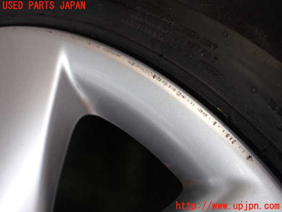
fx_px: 244
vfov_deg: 46.8
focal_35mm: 30
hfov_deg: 60.0
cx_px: 141
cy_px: 106
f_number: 2.3
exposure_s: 1/200
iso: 100
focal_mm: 5.4
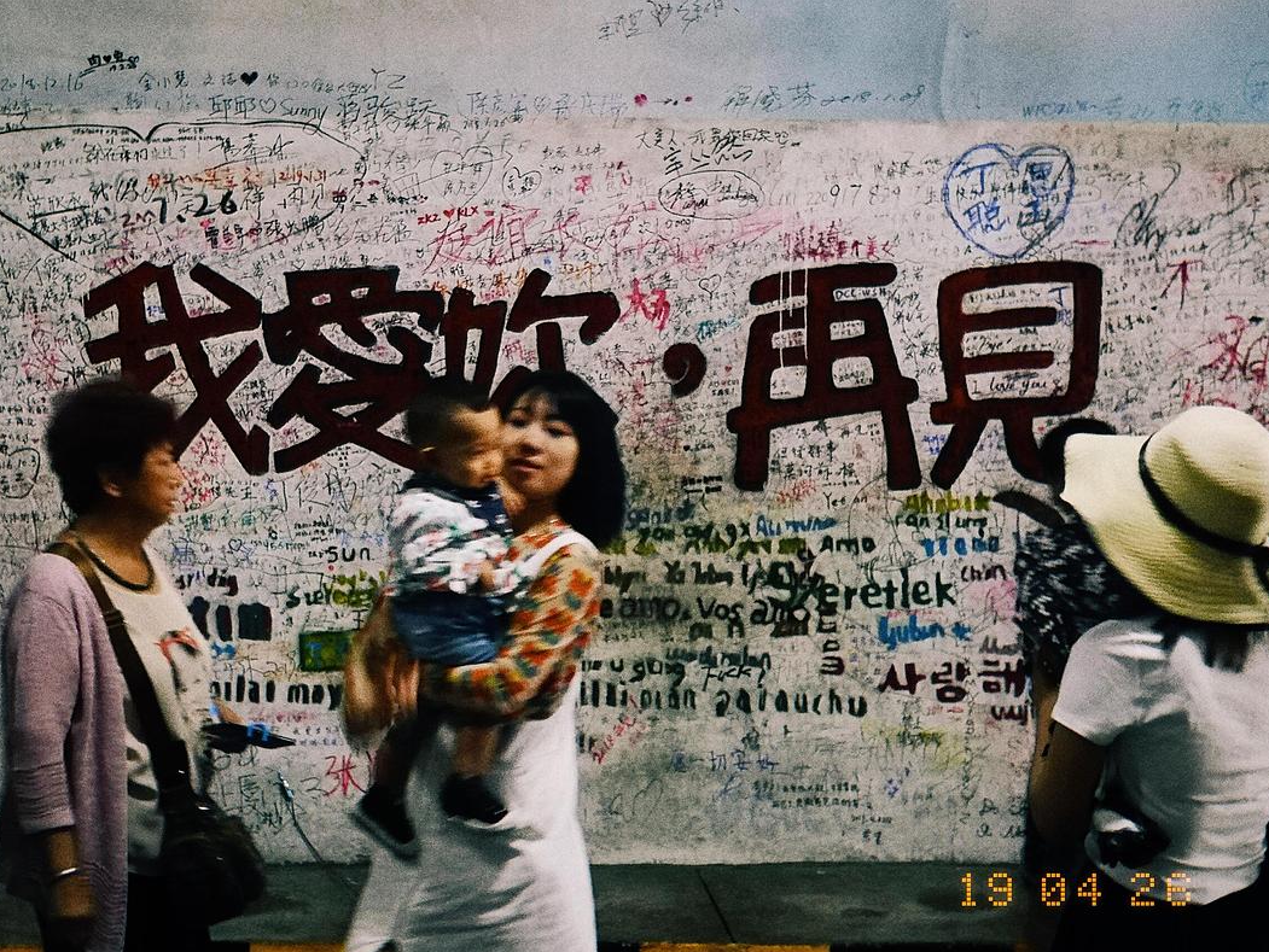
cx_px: 553
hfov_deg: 34.3
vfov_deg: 26.1
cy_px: 422
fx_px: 2054
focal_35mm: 56
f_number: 1.8
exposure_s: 1/20
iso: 640
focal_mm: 3.95
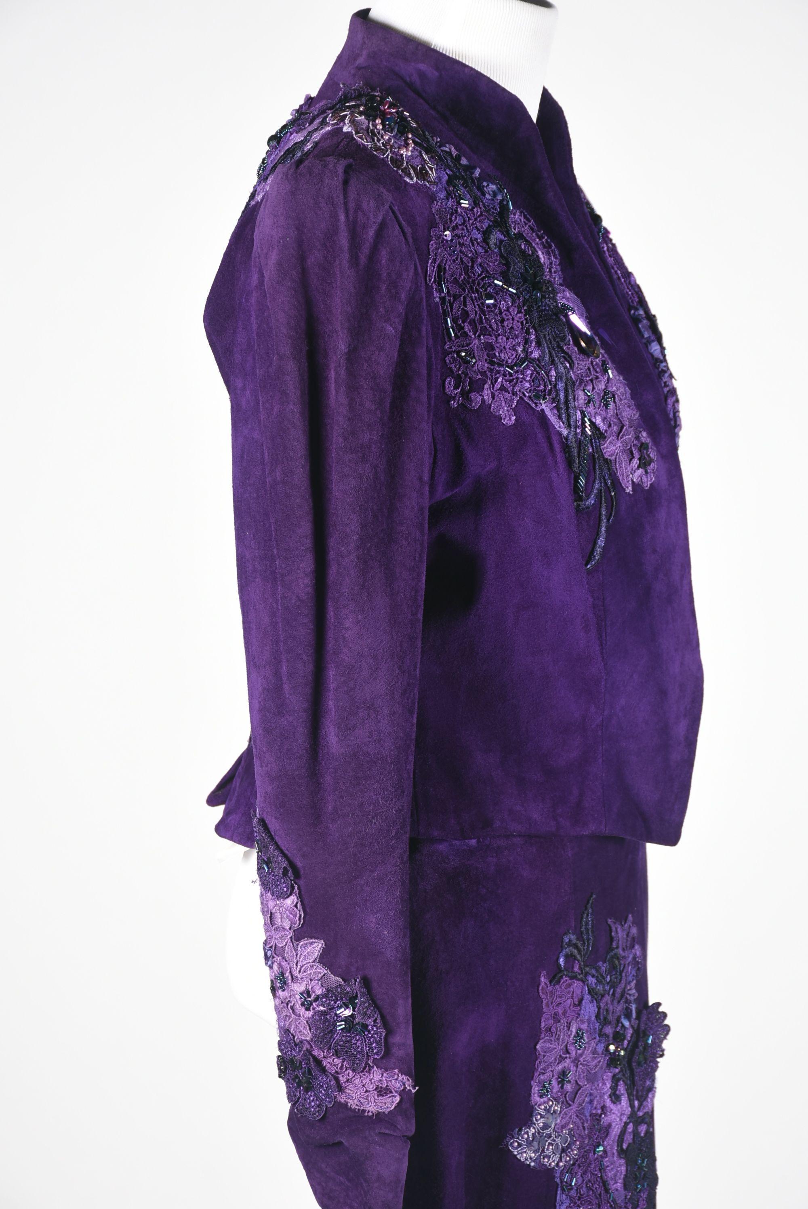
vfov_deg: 21.9
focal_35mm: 93
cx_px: 404
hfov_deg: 14.7
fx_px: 3125
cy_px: 604
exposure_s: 1/125
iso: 200
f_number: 8
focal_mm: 62
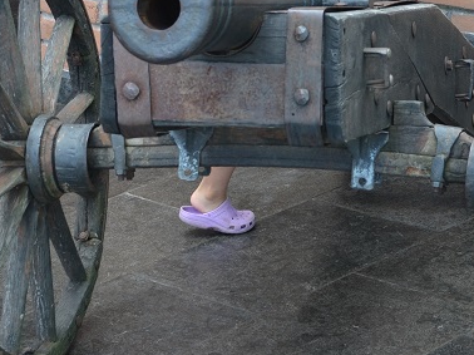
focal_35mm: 133
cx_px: 295
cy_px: 19
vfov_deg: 11.0
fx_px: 1824
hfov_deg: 14.8
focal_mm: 35
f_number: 5.6
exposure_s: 1/125
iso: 280
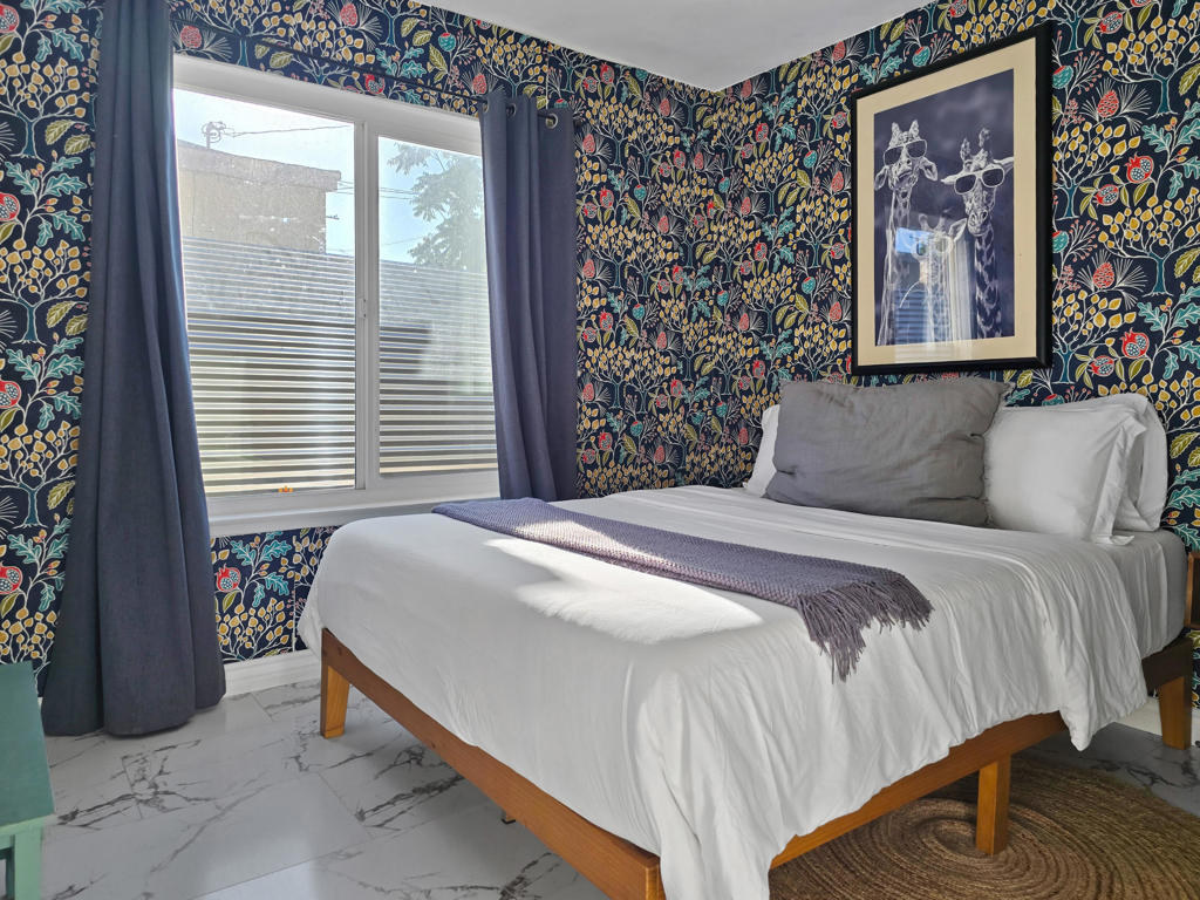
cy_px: 450
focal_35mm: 23
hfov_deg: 73.9
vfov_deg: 58.9
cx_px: 600
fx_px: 797
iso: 12
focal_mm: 6.3
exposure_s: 1/180
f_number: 1.7
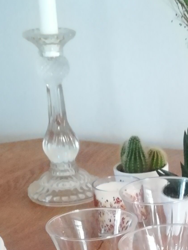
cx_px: 226
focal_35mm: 121
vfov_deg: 15.3
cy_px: 345
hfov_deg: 12.0
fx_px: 876
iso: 1000
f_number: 2.2
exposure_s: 1/15
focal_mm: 3.83
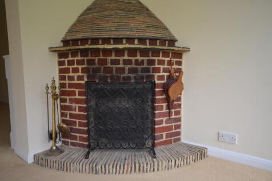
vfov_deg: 53.1
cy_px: 90
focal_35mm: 24
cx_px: 136
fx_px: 181
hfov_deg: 73.8
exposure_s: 1/50
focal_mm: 16
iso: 800
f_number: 5
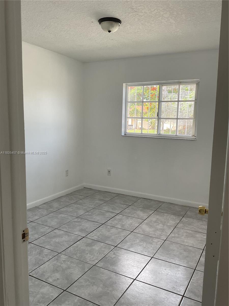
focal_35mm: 29
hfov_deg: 48.2
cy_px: 153
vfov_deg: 61.7
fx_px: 256
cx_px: 114
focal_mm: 3
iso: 32
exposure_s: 1/120
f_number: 1.8
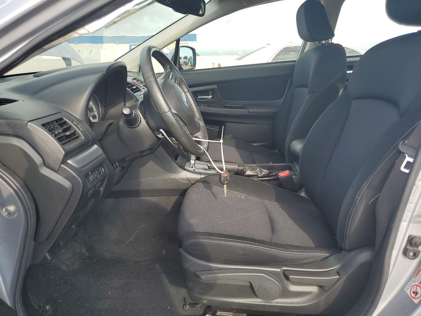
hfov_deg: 67.3
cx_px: 210
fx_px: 316
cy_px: 158
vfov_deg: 53.1
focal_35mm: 26
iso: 50
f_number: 1.5
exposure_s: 1/588
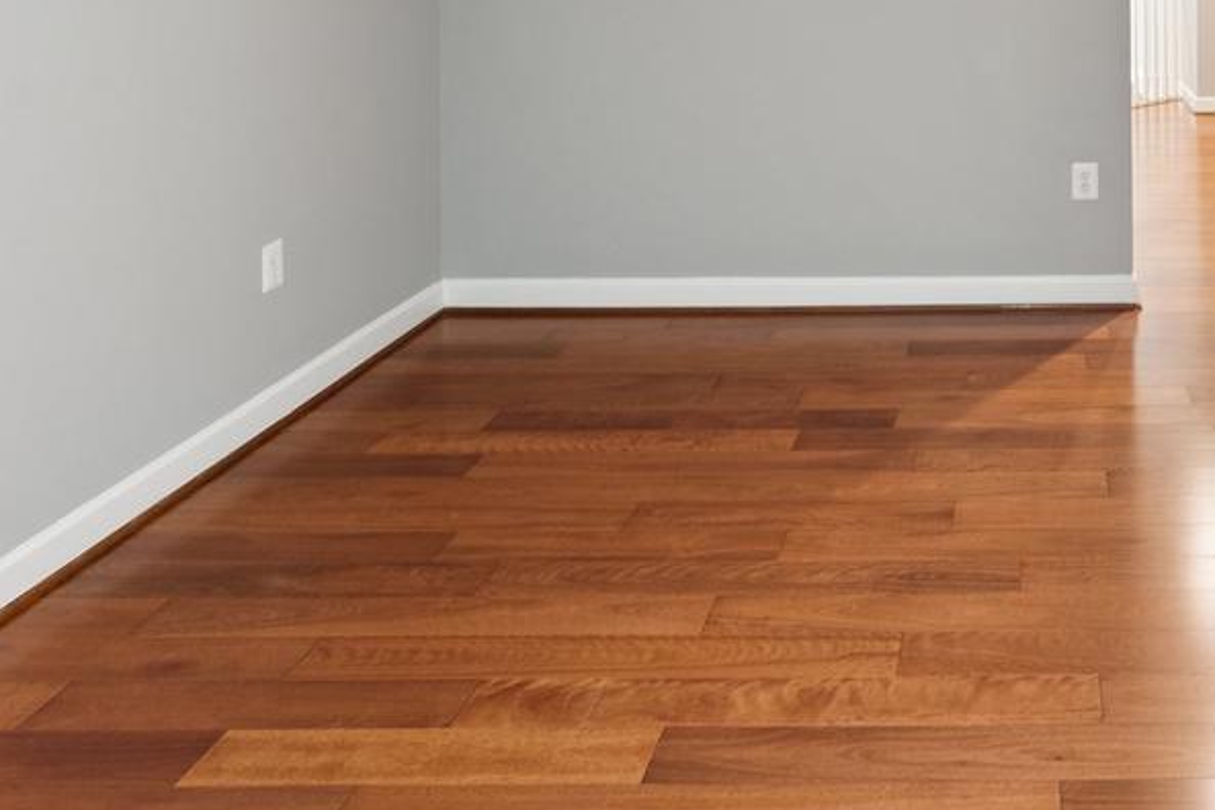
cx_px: 1000
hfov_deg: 51.7
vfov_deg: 33.9
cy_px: -73
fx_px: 1147
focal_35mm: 34
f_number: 9
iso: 250
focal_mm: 14
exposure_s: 1.6
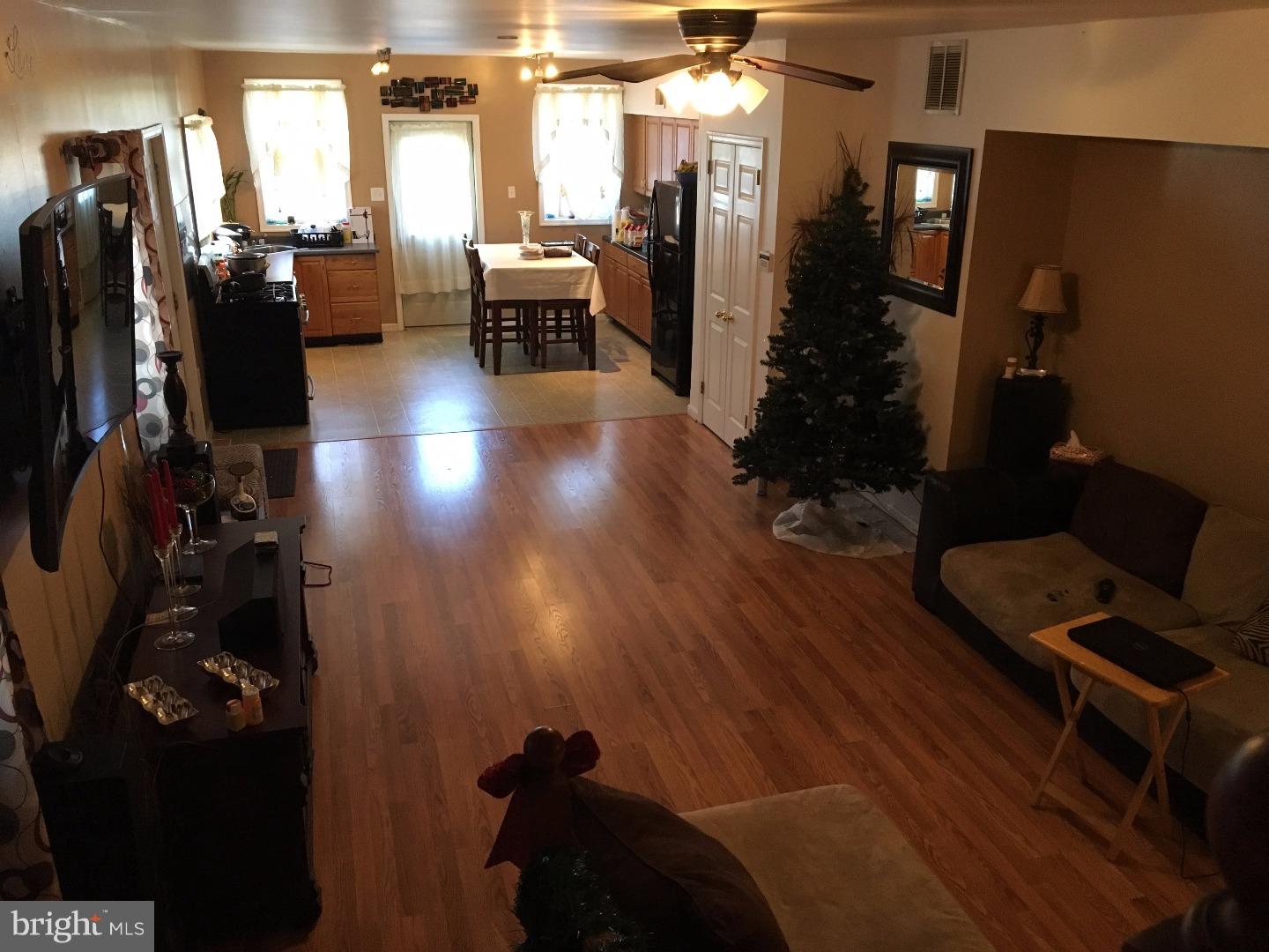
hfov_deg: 61.7
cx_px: 634
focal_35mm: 29
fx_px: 1063
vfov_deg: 48.2
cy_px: 476
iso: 200
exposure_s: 1/30
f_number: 2.2
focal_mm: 4.15
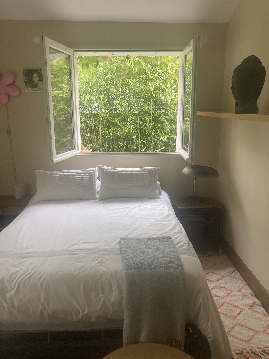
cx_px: 134
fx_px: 290
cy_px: 180
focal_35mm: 28
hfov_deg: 49.7
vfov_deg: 63.4
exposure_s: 1/60
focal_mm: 3.99
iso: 160
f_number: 1.8
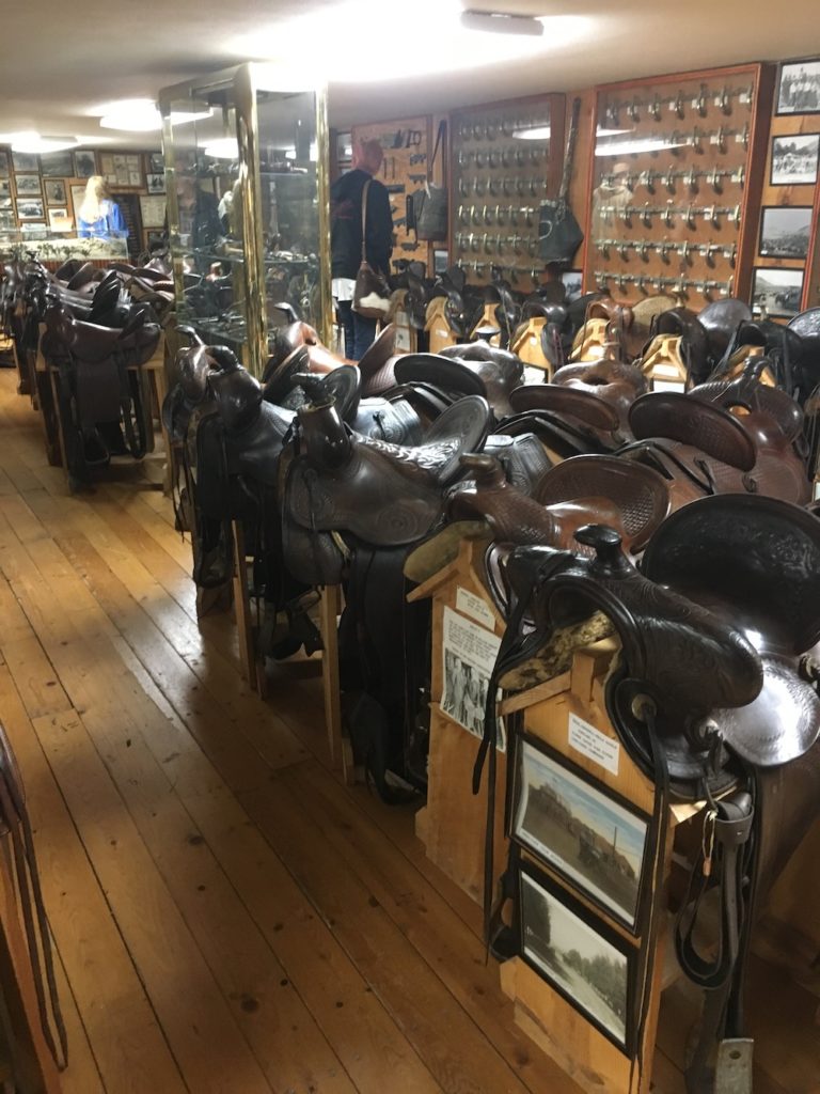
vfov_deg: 61.7
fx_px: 916
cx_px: 410
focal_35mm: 29
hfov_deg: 48.2
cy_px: 547
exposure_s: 1/15
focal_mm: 4.15
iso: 200
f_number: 2.2
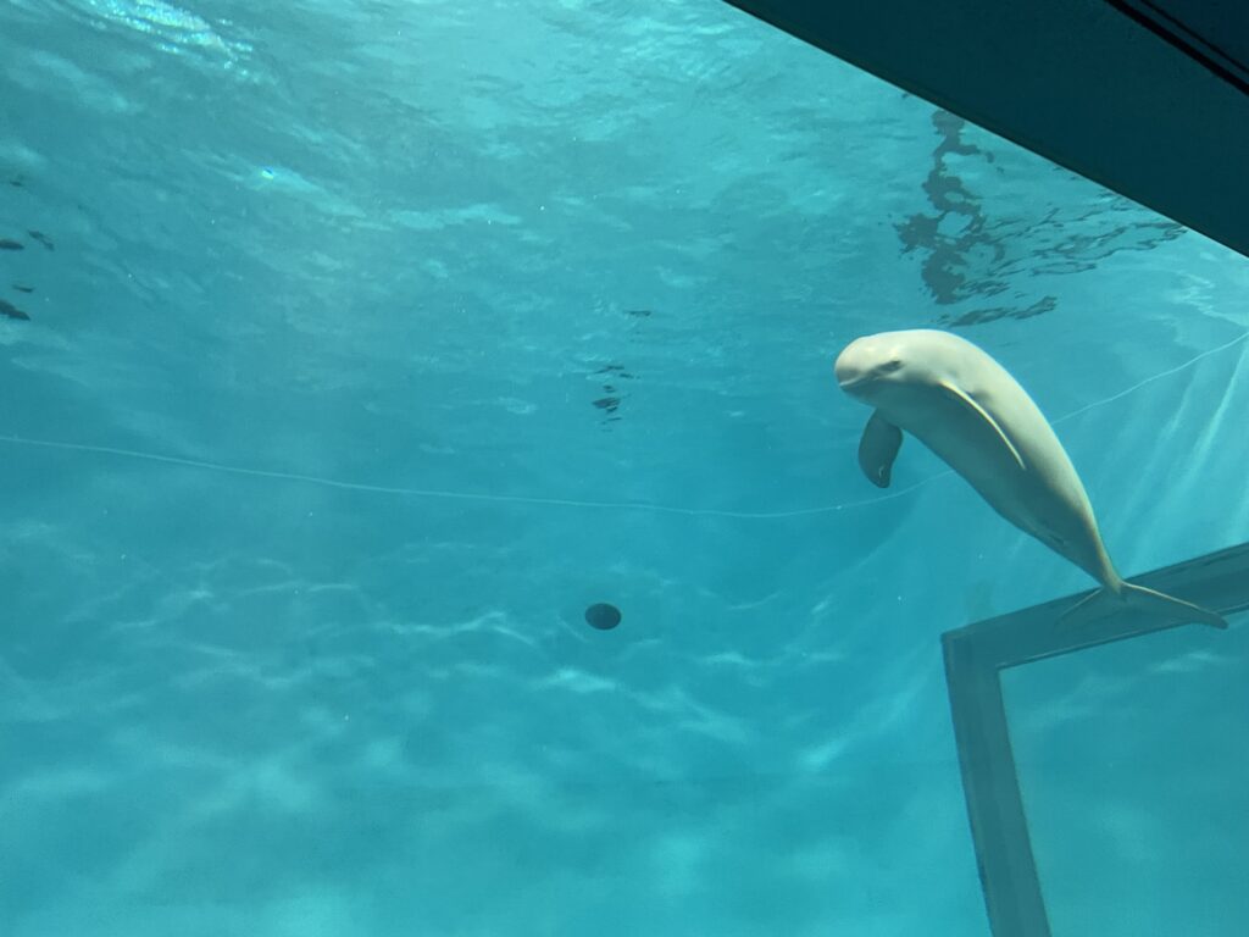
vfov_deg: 53.1
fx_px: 938
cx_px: 624
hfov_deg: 67.3
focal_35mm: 26
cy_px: 468
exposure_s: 1/60
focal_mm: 4.2
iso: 200
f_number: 1.6
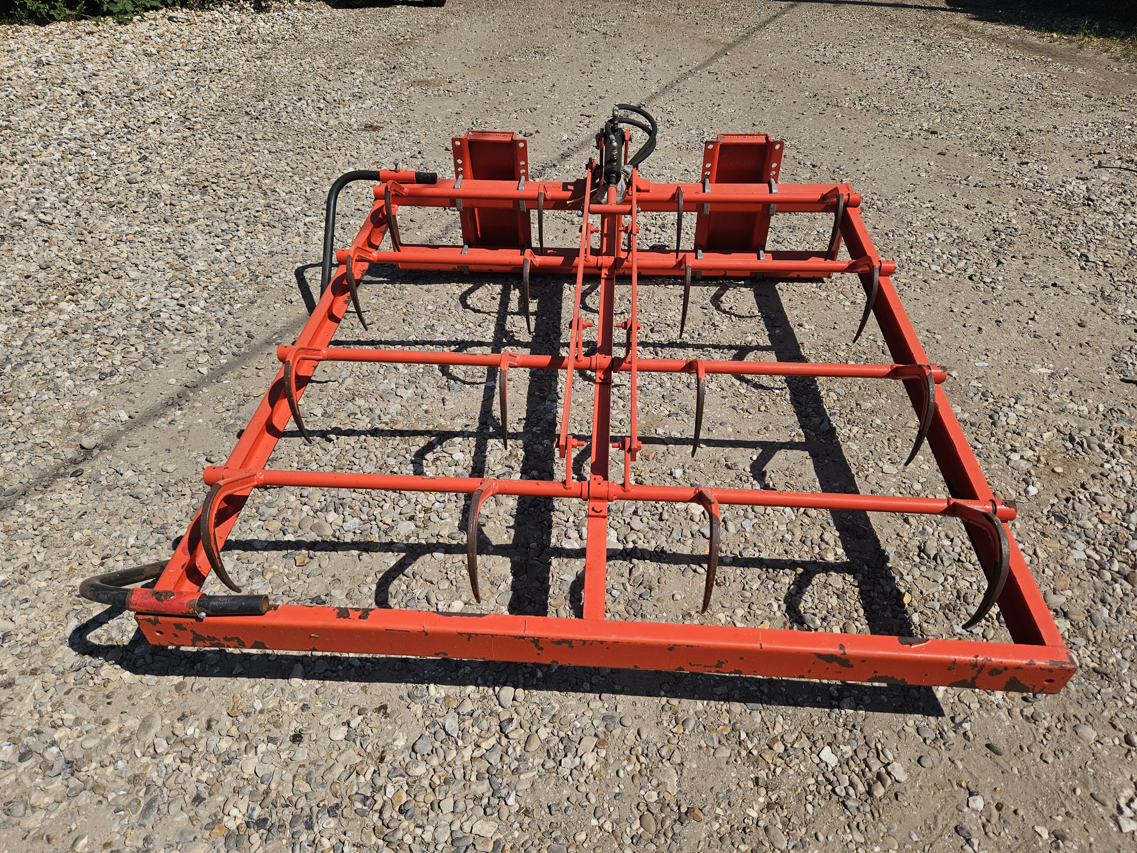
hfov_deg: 73.9
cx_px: 568
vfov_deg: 58.9
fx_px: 755
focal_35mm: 23
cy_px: 426
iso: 25
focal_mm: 5.4
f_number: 1.8
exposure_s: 1/3009
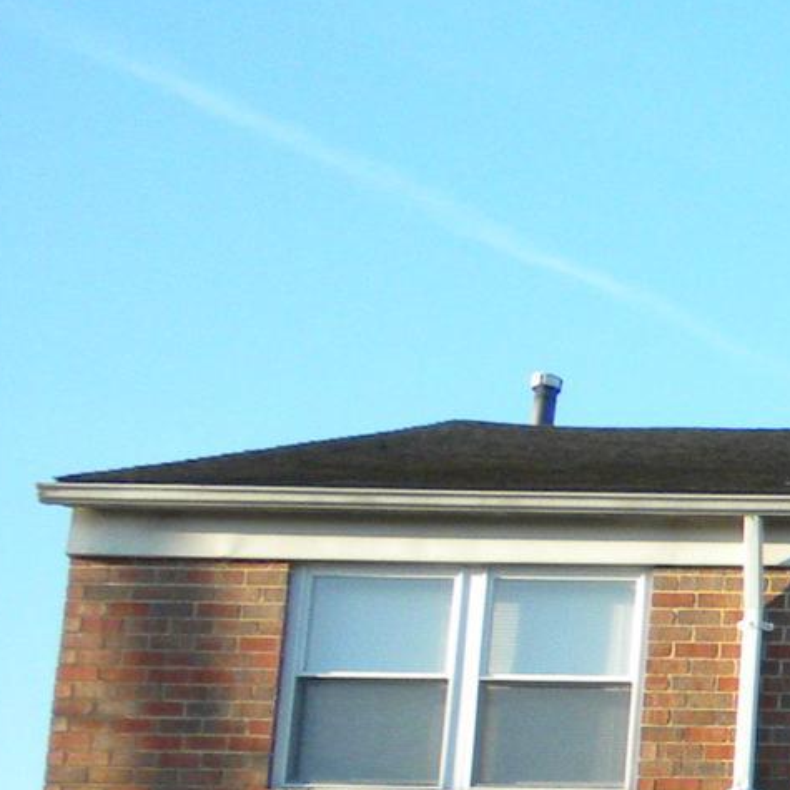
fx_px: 3641
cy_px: 913
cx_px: 1625
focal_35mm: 141
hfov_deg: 11.1
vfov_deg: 12.1
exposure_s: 1/500
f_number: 3.5
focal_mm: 6.6
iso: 175
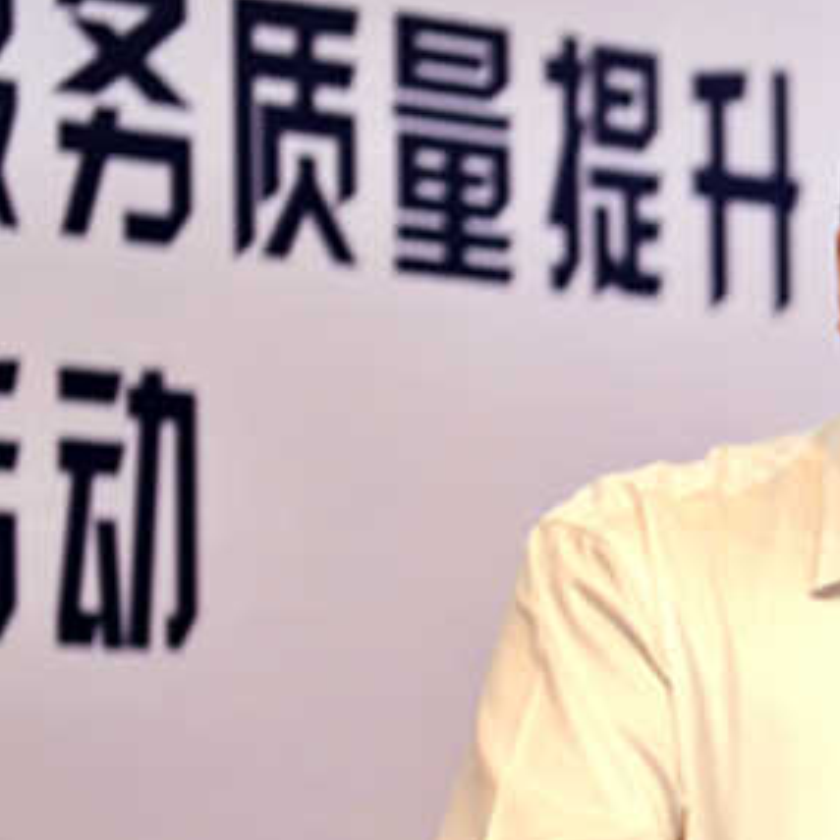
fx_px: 5161
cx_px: 1208
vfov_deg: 9.3
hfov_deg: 9.1
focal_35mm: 188
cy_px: 566
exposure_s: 1/80
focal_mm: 70
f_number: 2.8
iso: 1000
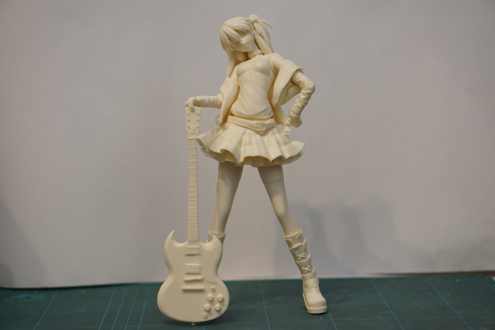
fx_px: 1032
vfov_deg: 18.2
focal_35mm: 75
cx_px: 248
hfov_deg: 27.0
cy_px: 165
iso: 100
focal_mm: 50
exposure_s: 1/60
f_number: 2.2
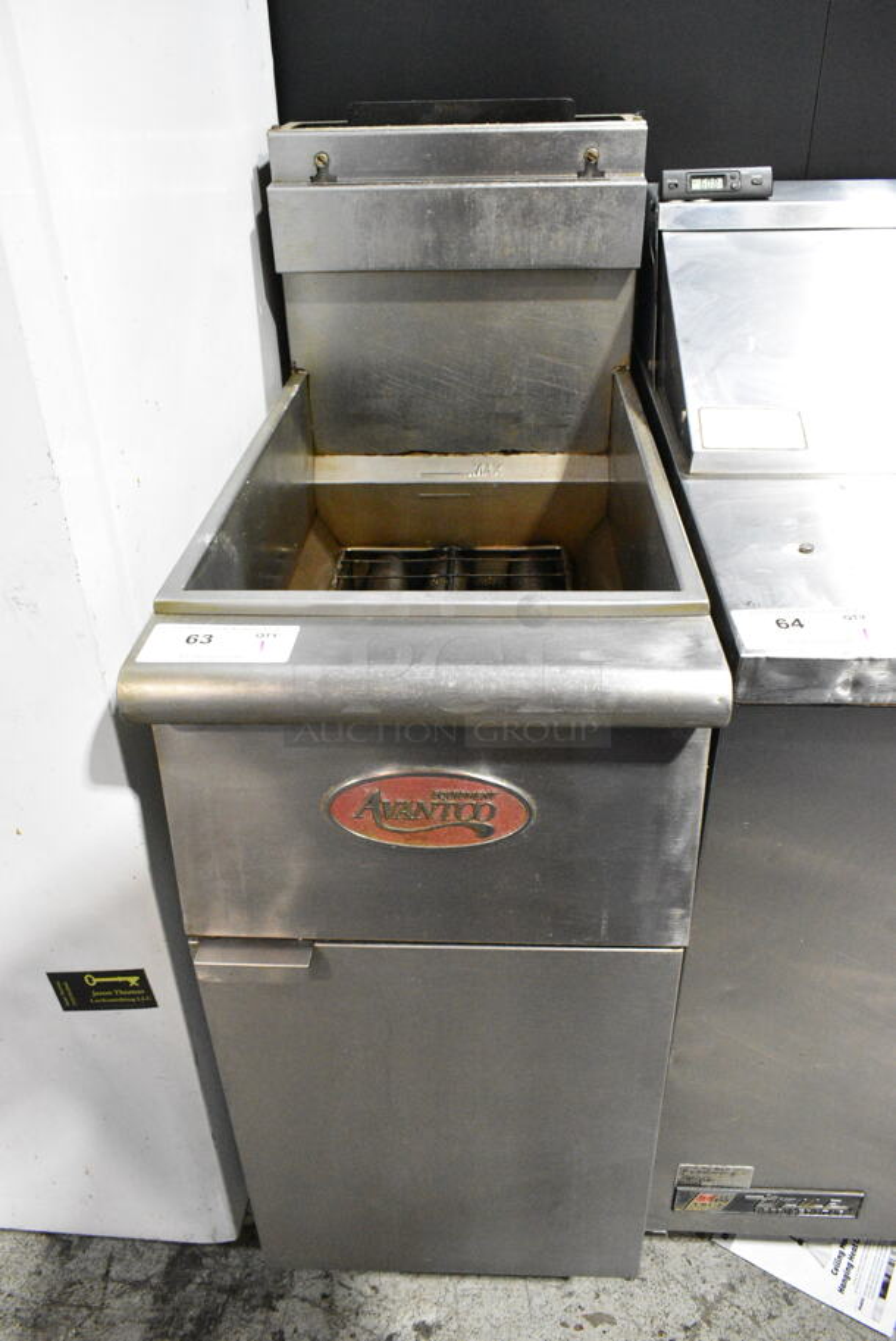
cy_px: 670
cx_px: 448
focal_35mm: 27
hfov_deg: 48.0
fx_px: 1006
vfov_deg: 67.3
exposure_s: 1/200
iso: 6400
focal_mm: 18
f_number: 7.1
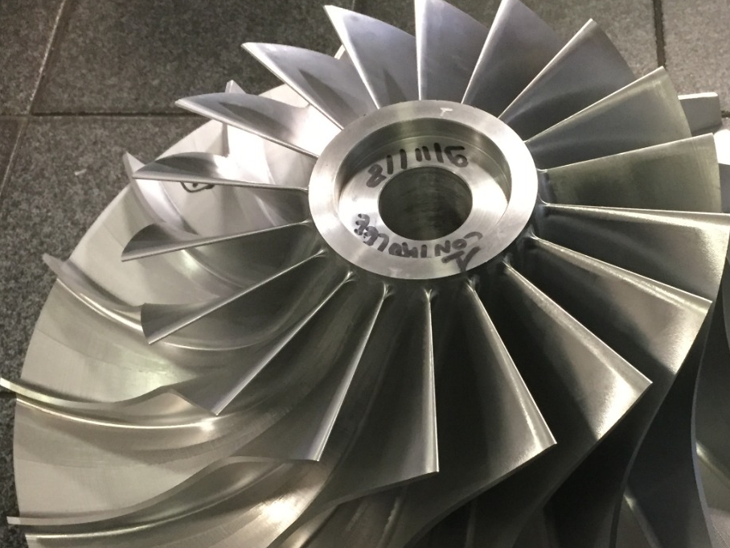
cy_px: 389
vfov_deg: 31.1
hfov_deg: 40.8
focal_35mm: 46
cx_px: 474
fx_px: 970
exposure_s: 1/25
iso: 250
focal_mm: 4.15
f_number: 2.2
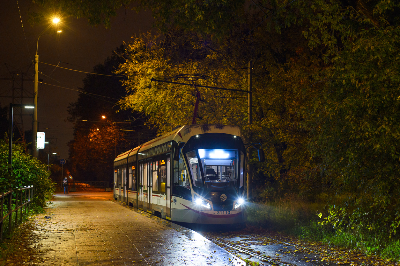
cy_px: 133
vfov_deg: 27.0
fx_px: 556
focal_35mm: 50
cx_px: 200
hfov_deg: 39.6
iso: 1250
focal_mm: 50
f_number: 3.5
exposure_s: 1/80
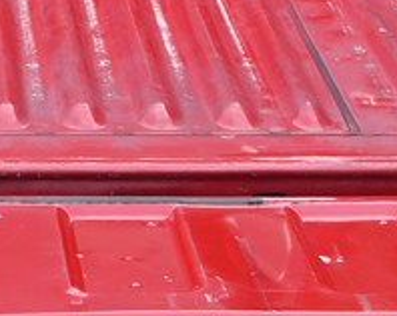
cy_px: -183
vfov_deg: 8.0
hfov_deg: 10.1
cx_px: -100
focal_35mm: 188
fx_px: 2207
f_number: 6.7
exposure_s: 1/180
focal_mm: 24
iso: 200
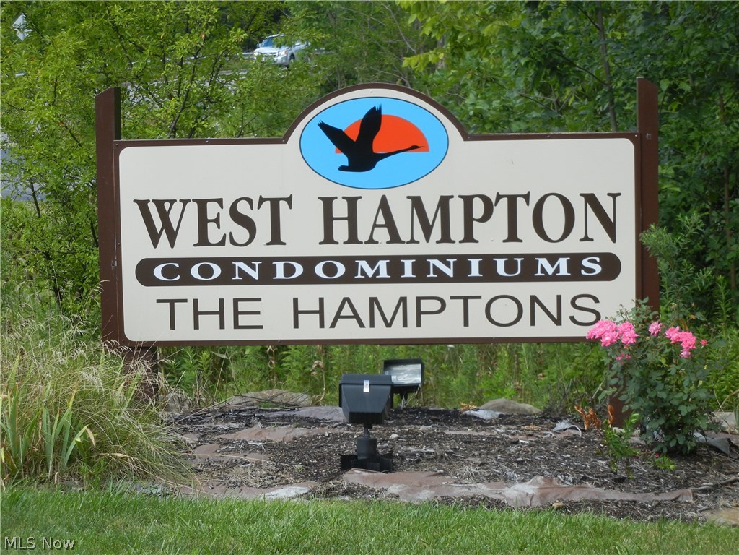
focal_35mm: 102
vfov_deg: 14.5
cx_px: 370
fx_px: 2178
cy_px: 278
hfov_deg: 19.3
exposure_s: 1/404
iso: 160
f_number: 4.5
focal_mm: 18.3
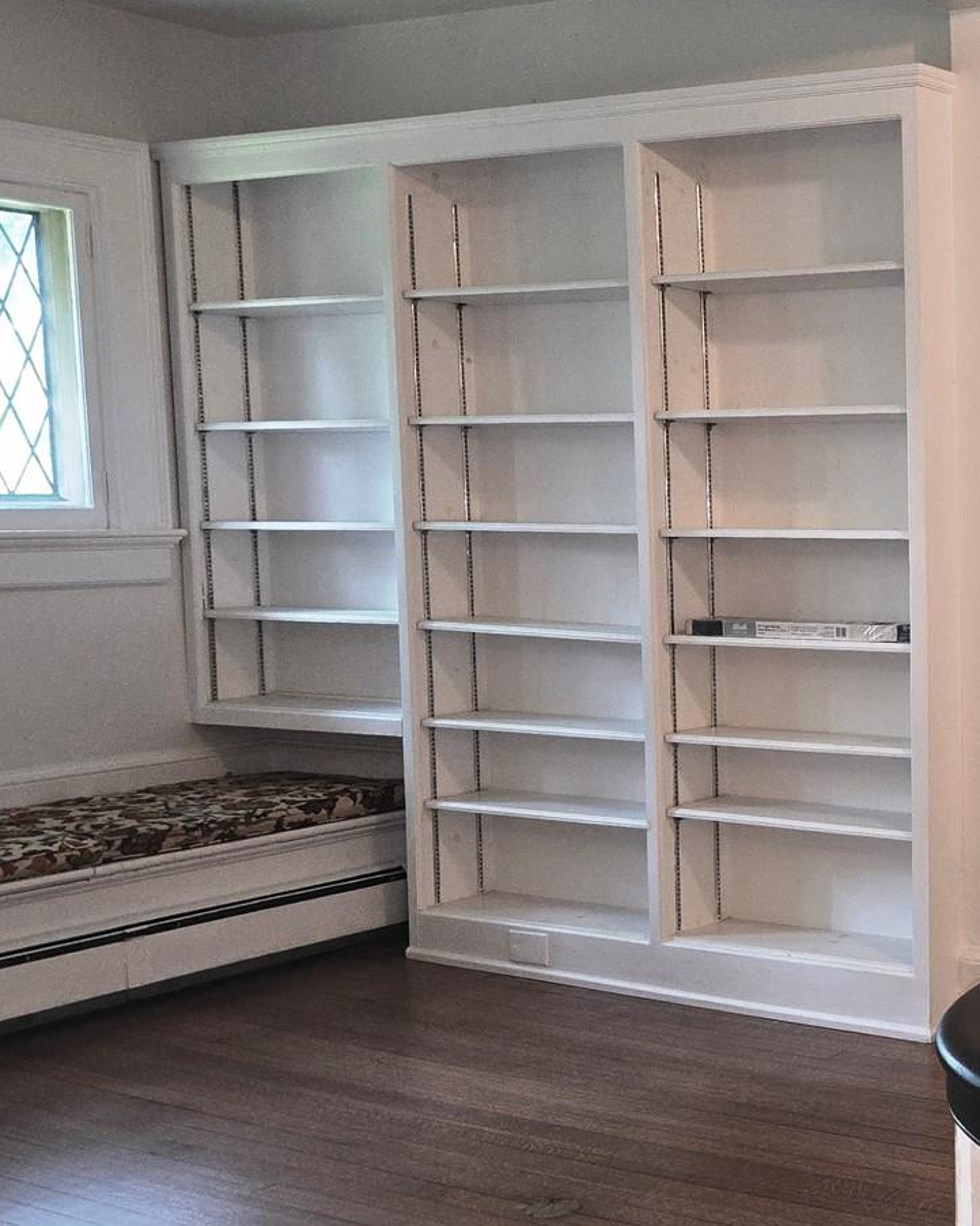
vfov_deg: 36.6
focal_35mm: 51
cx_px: 1249
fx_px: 1850
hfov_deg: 25.8
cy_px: 708
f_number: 1.8
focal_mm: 5.4
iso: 100
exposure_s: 1/30
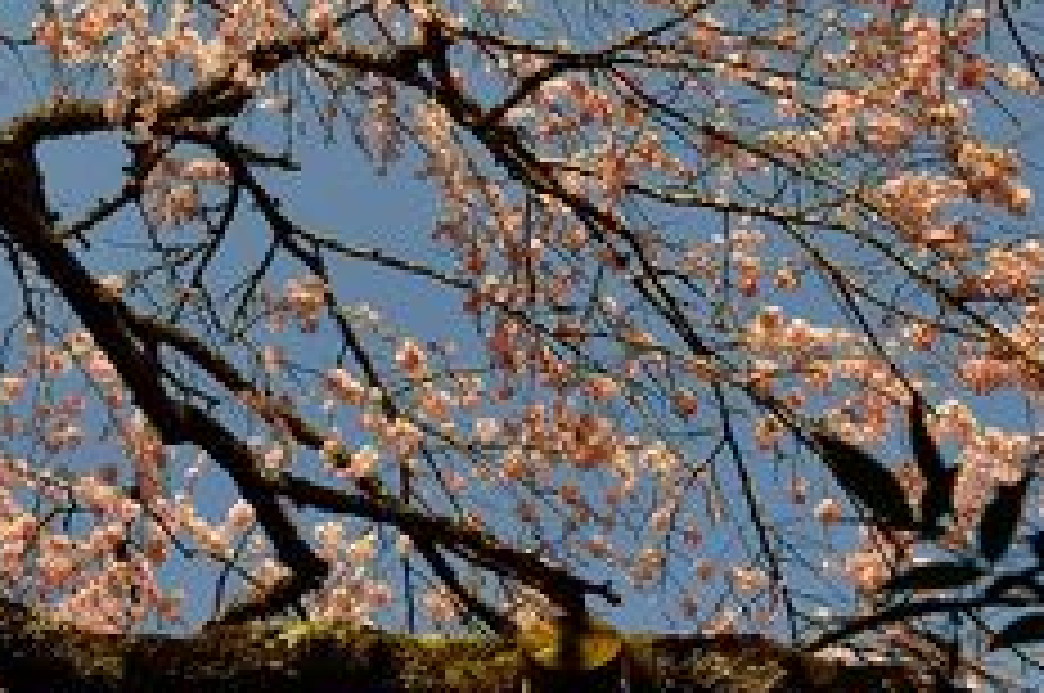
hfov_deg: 22.3
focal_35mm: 87
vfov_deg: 15.7
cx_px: -72
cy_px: 299
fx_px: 2519
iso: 100
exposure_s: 1/250
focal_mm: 31
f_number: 8
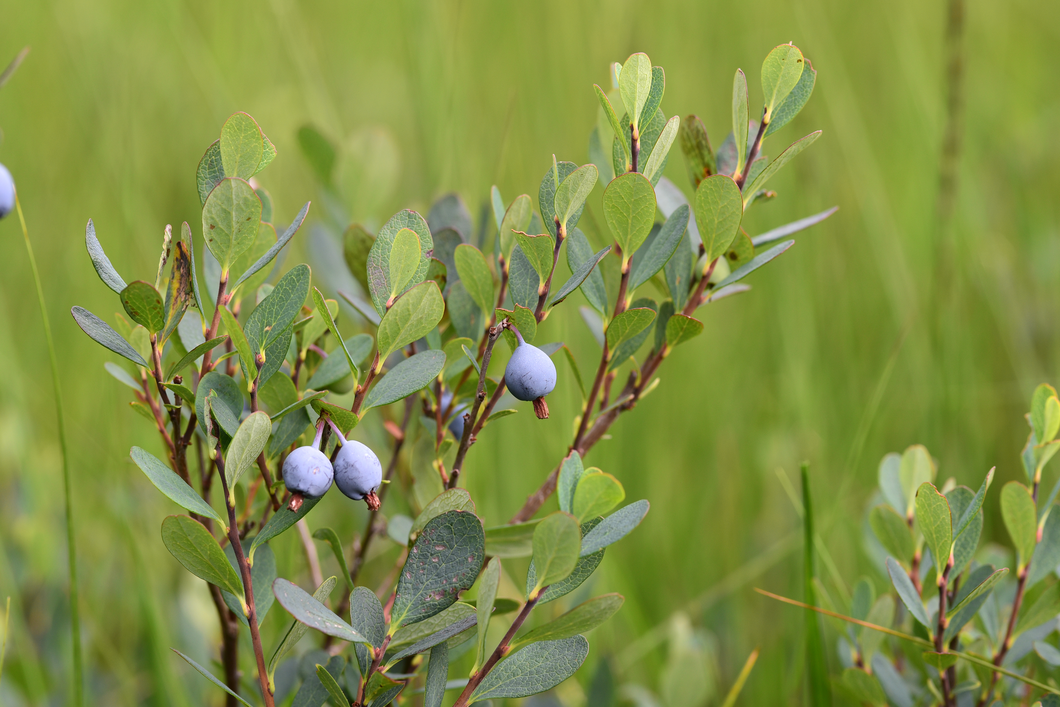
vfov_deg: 13.1
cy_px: 354
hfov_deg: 19.4
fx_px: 3093
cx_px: 530
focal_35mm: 105
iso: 400
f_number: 8
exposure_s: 1/200
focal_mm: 105
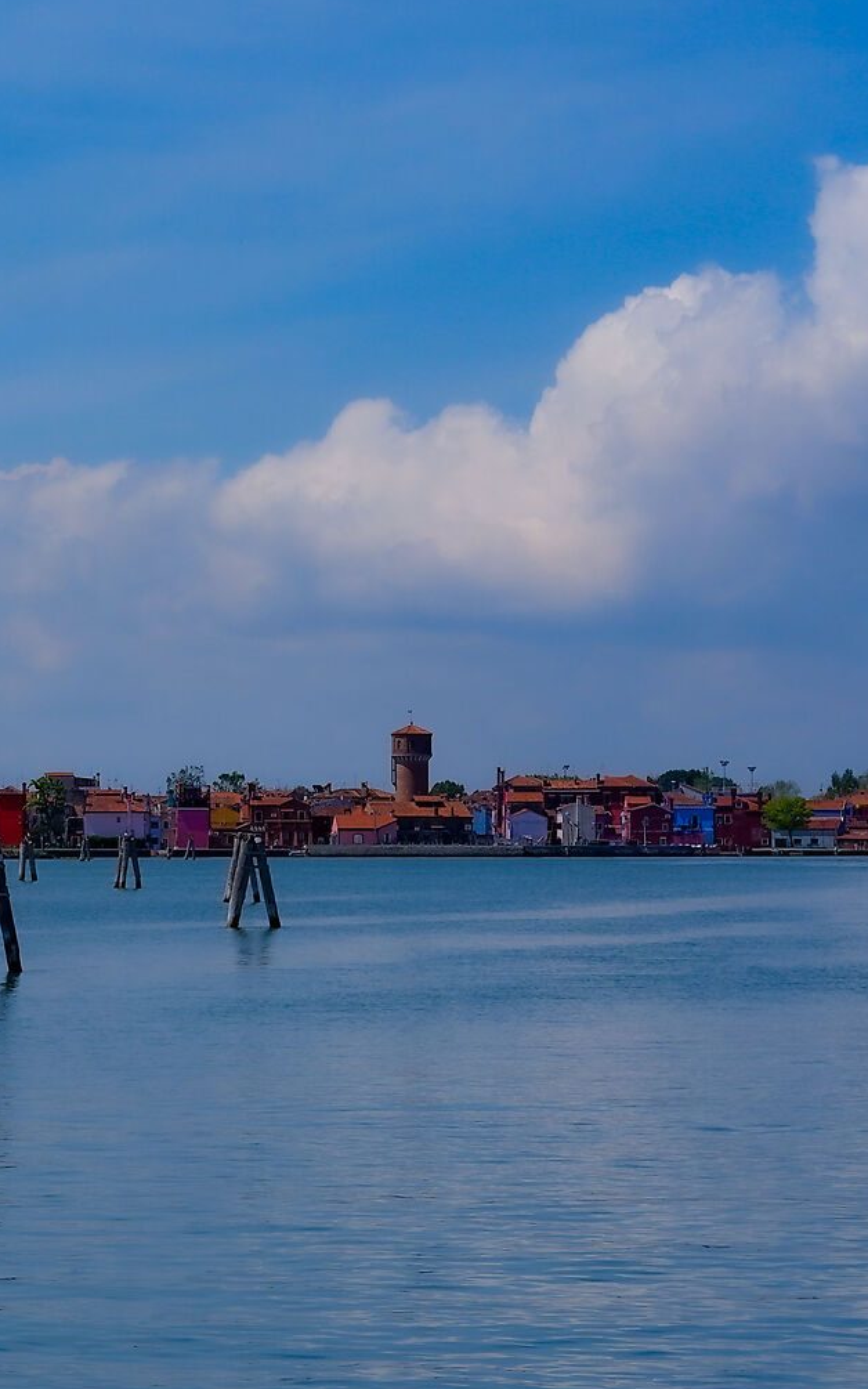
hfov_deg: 10.0
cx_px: -116
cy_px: 502
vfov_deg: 16.2
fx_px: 4883
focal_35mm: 129
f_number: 10
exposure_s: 1/1250
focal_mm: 35
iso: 200
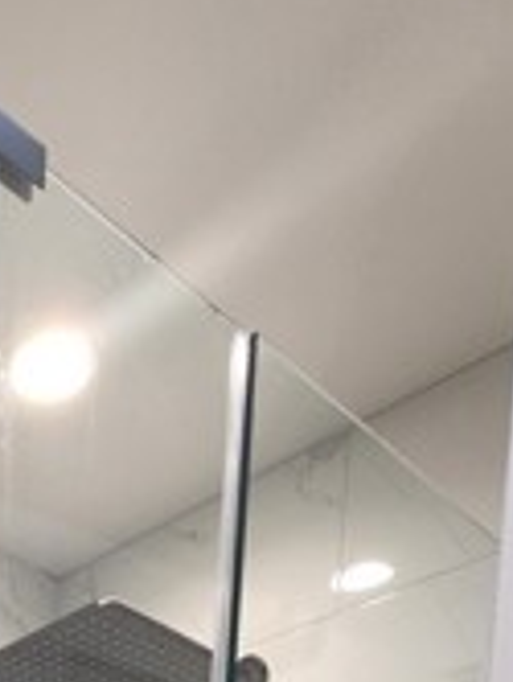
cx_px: -131
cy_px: 1249
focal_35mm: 50
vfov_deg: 21.8
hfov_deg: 25.6
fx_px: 985
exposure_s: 1/60
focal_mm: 2.2
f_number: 2.2
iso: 160
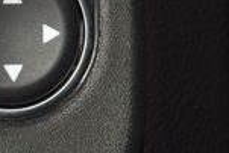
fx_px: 2840
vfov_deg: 3.1
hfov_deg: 4.6
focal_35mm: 446
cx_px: 11
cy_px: -7
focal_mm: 70
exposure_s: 1/125
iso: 100
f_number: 8
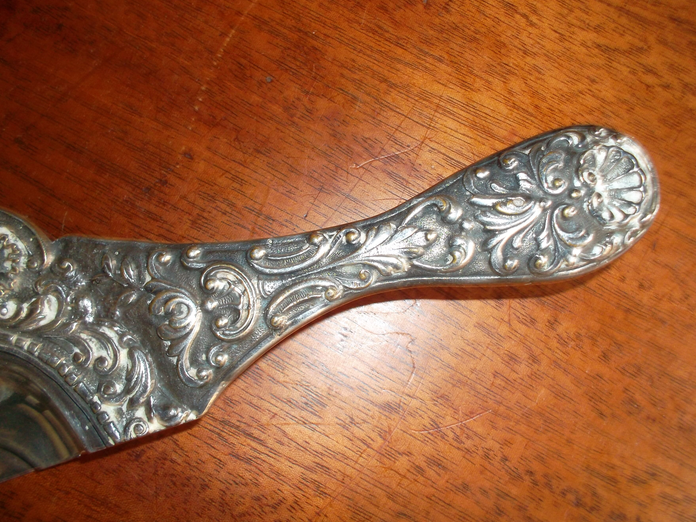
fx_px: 583
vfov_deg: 48.2
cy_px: 268
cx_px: 354
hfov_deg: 61.7
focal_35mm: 29
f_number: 3.3
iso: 100
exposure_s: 1/15
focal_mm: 4.1
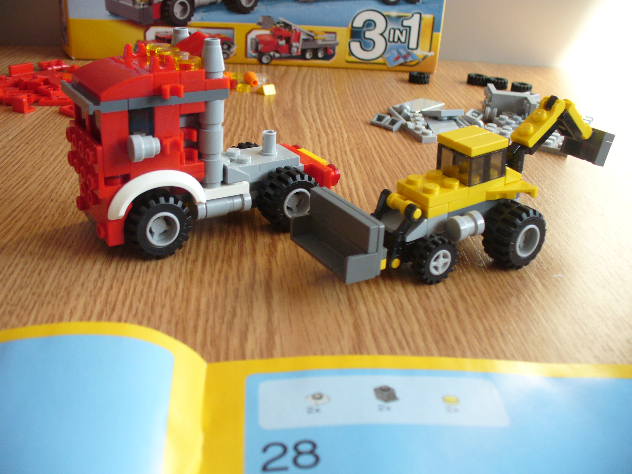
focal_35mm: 37
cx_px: 316
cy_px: 237
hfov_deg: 50.1
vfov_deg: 38.7
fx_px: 676
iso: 100
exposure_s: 1/40
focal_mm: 6.1
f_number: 2.8
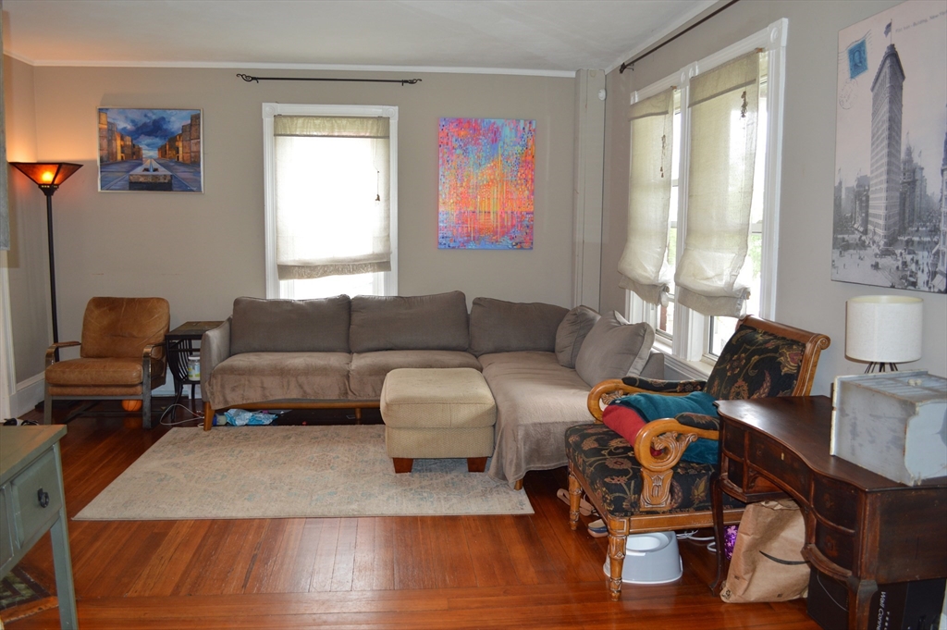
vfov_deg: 47.9
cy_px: 315
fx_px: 710
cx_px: 474
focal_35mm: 27
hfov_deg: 67.4
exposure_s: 1/60
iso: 400
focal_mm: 18
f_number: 4
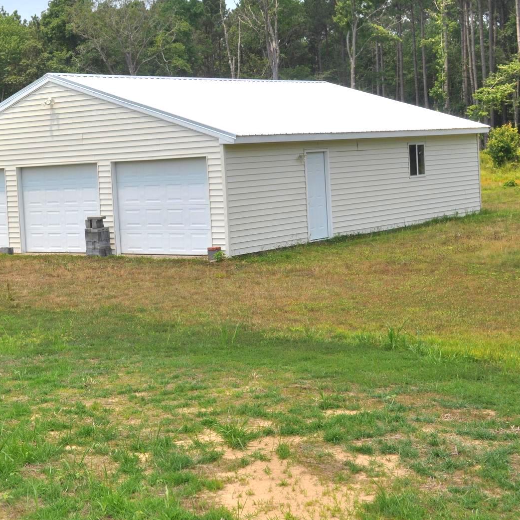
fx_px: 1020
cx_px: 100
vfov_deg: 28.5
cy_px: 203
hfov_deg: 28.0
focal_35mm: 60
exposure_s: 1/160
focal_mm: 24
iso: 200
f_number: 13
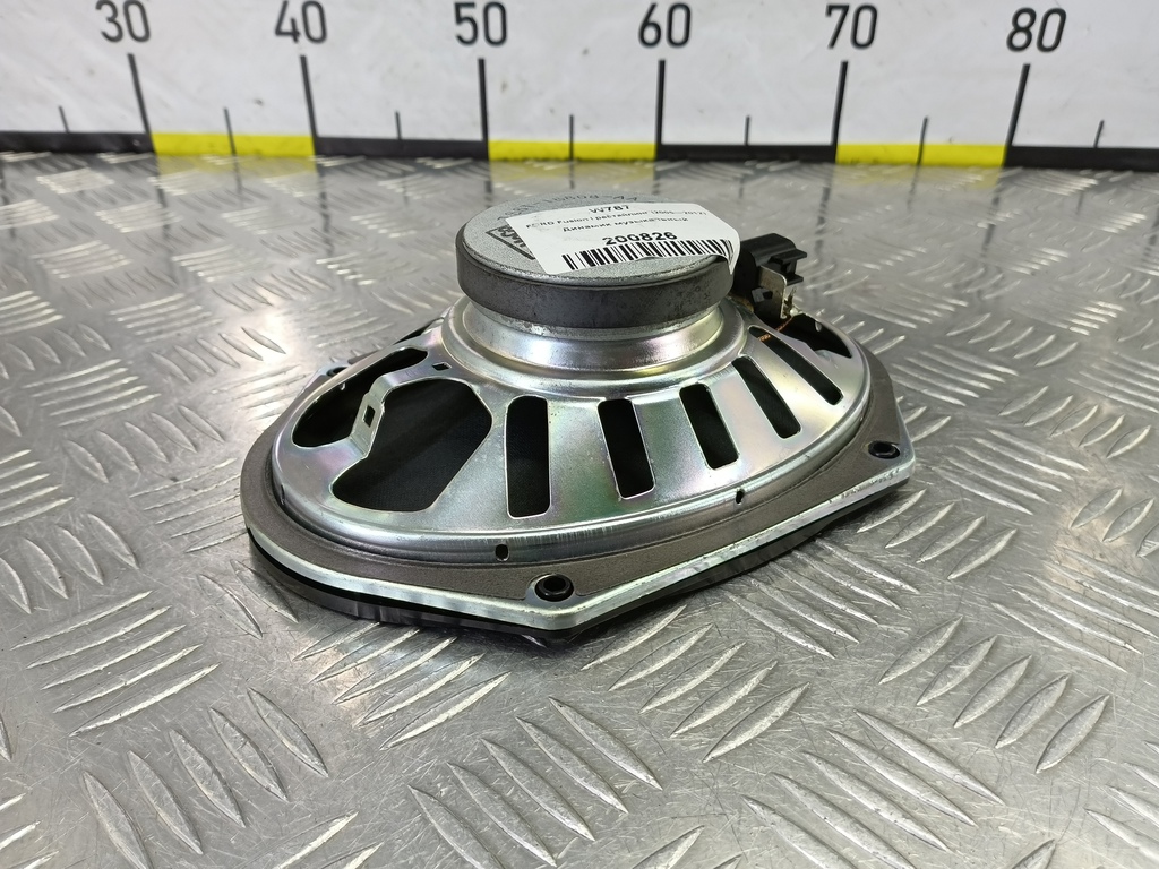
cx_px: 580
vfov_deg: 58.9
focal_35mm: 23
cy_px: 434
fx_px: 770
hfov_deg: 73.9
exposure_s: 1/50
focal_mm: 4.11
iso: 125
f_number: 1.6
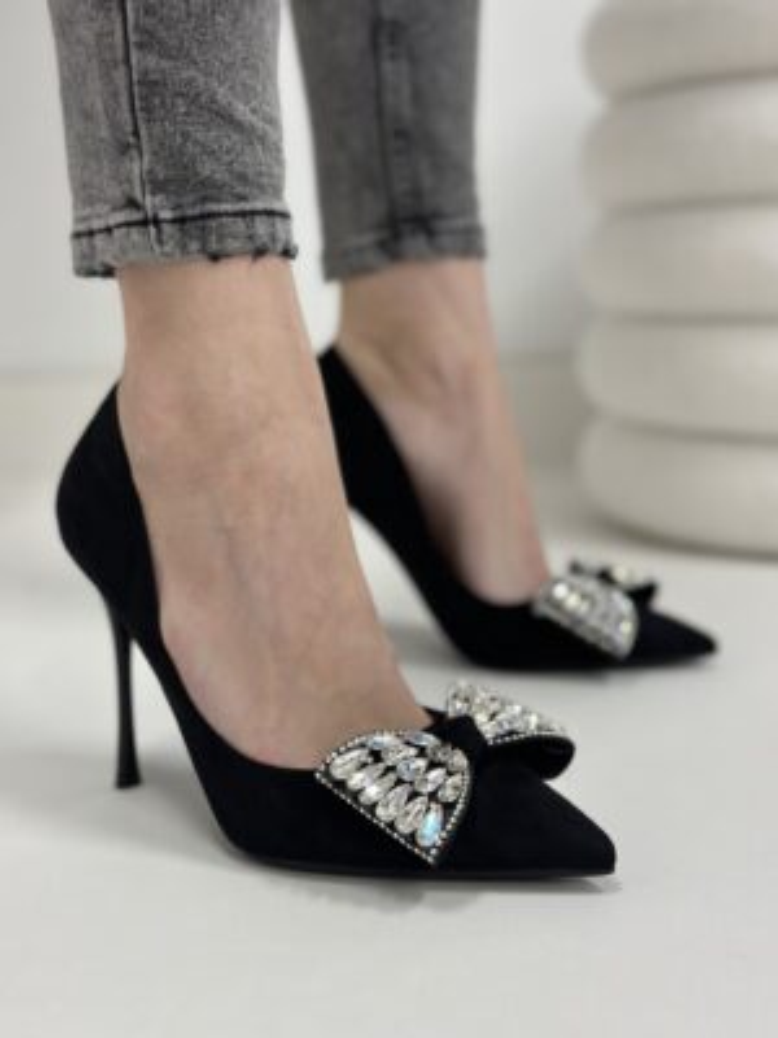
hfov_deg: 30.3
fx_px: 1438
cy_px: 519
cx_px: 389
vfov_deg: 39.7
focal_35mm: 48
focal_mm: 6.86
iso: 160
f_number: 1.78
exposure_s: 1/100
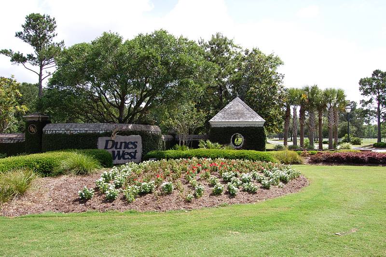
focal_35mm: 27
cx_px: 193
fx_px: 289
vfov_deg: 47.9
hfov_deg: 67.4
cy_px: 128
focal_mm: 18
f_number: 8
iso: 200
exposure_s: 1/250
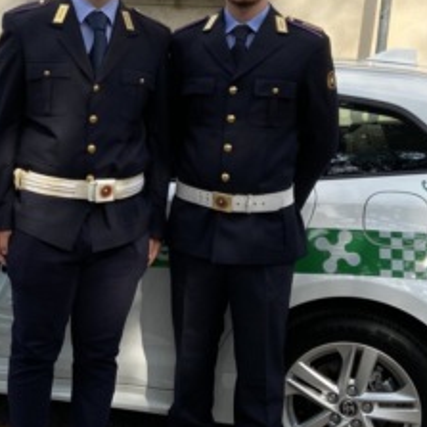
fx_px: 977
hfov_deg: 24.3
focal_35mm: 70
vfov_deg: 24.6
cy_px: 159
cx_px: 90
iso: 32
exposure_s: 1/1678
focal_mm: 4.25
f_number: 1.8
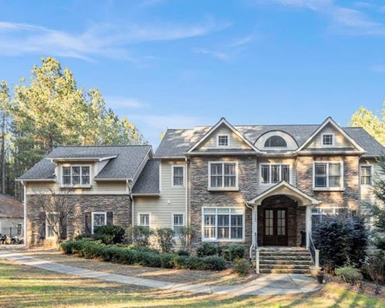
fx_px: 308
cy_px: 215
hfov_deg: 63.8
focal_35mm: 27
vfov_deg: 51.8
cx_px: 221
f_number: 4.5
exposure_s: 1/60
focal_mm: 16
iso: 100
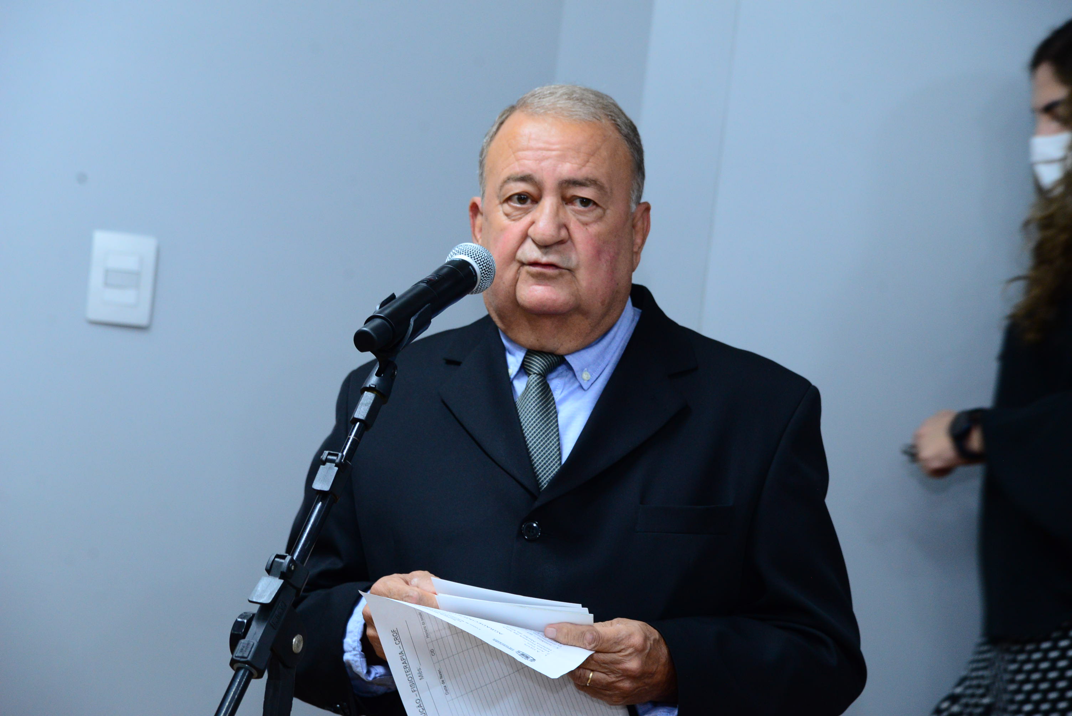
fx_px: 3575
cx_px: 536
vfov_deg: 11.4
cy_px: 358
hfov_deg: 17.1
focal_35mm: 120
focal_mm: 120
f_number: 5.6
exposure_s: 1/60
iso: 2000
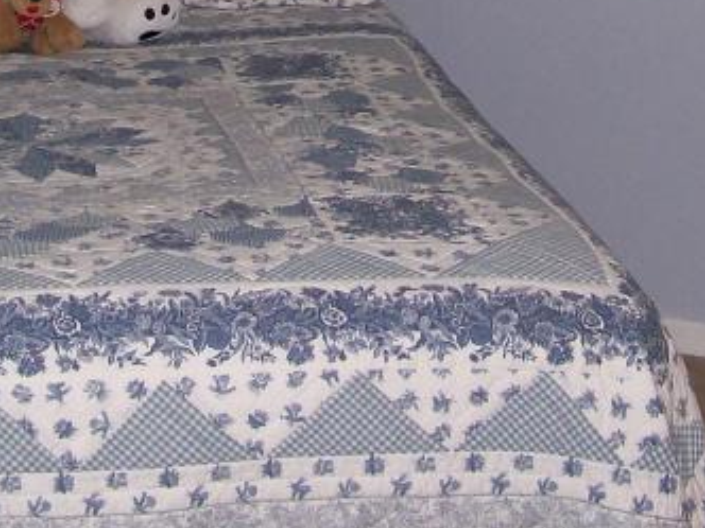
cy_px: -201
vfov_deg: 12.8
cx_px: 287
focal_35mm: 111
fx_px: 2261
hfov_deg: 17.7
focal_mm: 6
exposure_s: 1/64
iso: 80
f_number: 2.7
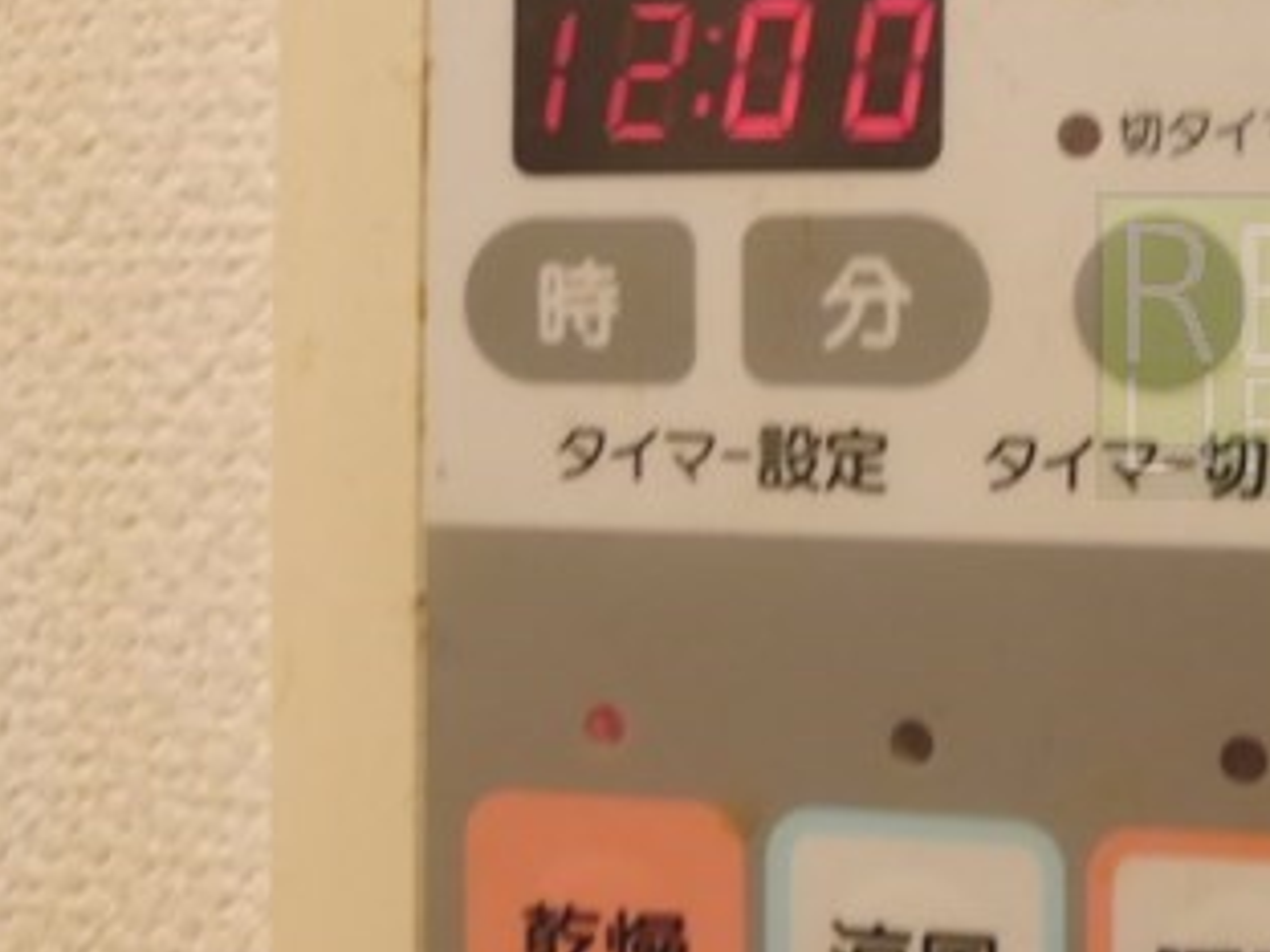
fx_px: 1688
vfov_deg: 31.4
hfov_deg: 37.2
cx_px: 1250
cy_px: 346
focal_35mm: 46
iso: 800
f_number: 4
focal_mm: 7
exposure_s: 1/60
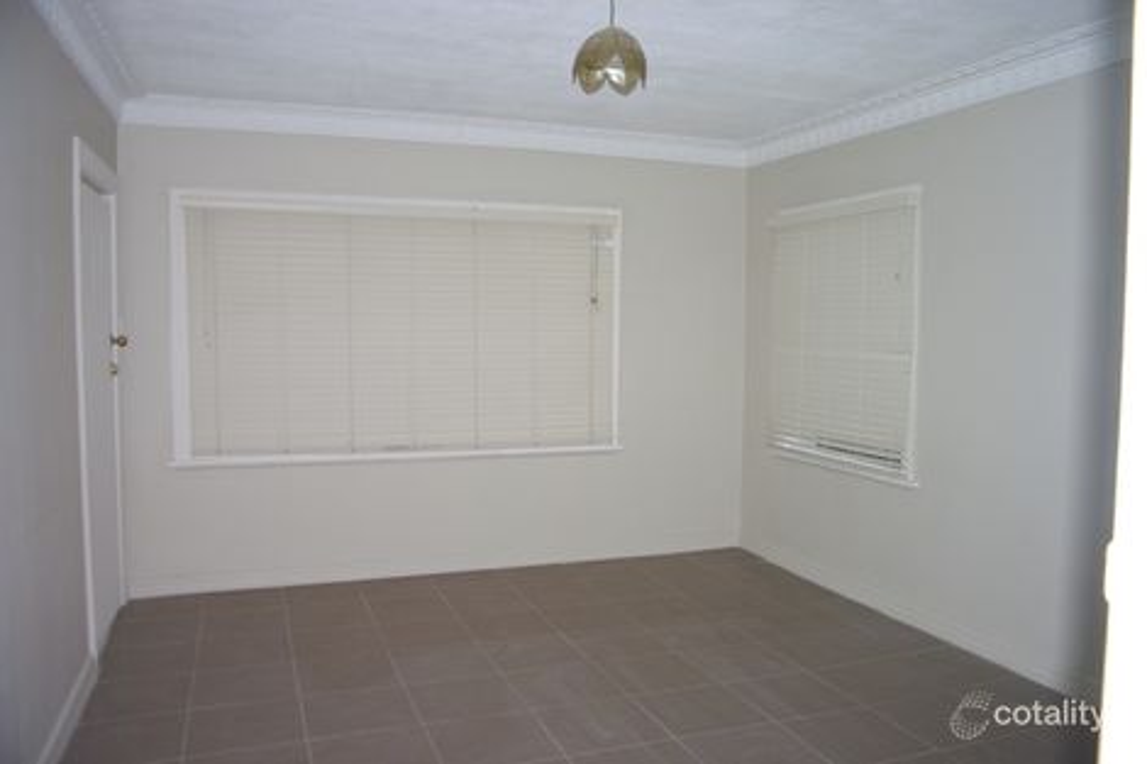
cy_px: 382
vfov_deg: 47.9
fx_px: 860
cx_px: 574
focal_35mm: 27
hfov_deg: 67.4
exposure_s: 1/30
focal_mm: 18
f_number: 4
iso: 400
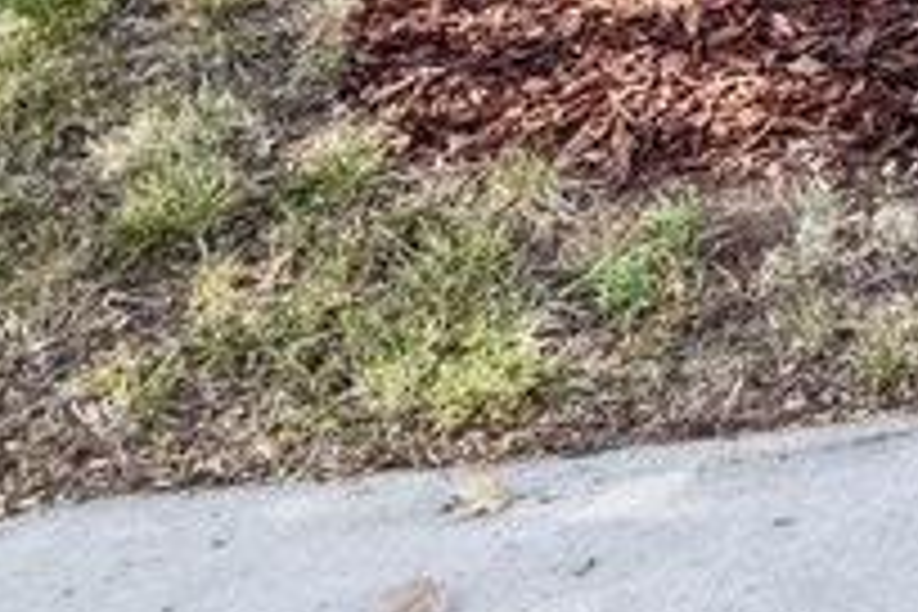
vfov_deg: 8.5
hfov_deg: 11.1
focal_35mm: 134
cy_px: -1226
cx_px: 2574
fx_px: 3417
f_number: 8
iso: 400
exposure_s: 1/500
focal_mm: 19
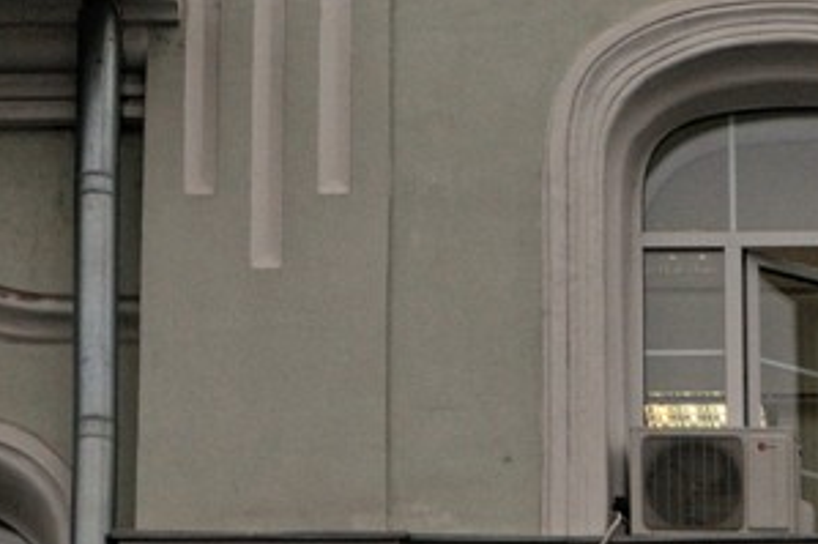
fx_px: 12285
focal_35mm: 541
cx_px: 197
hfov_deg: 3.8
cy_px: -215
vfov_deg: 2.5
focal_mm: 120
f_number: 7.1
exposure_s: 1/400
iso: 640
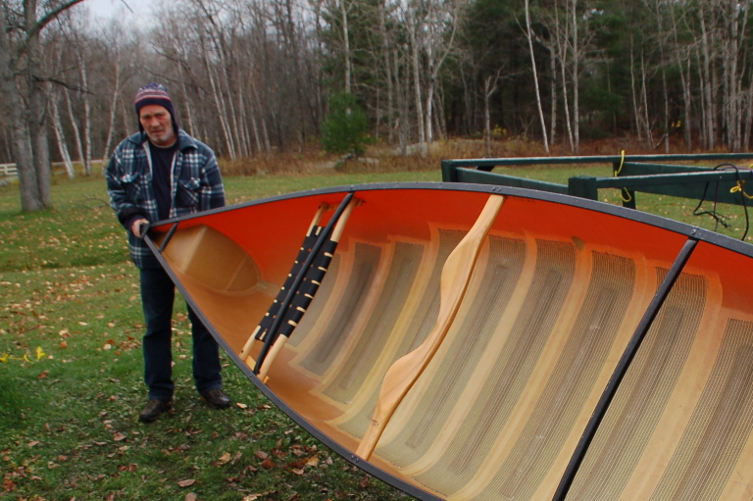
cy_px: 391
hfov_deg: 42.9
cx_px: 519
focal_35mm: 45
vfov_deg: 29.2
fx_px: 941
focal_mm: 18
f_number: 6.3
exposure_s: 1/160
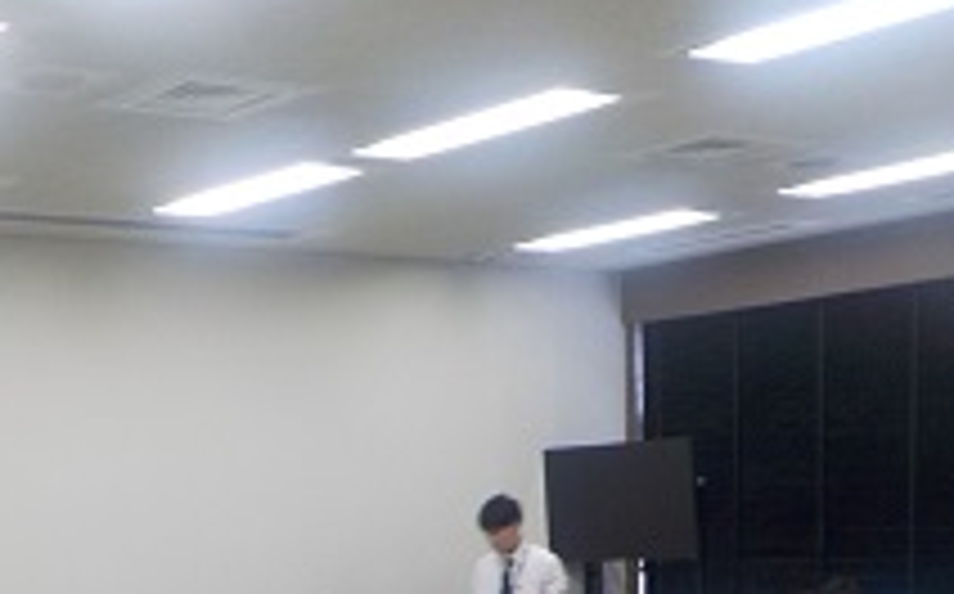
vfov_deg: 16.3
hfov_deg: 27.0
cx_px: 202
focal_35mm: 75
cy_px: 794
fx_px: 1948
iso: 180
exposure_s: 1/30
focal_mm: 4.1
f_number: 3.3
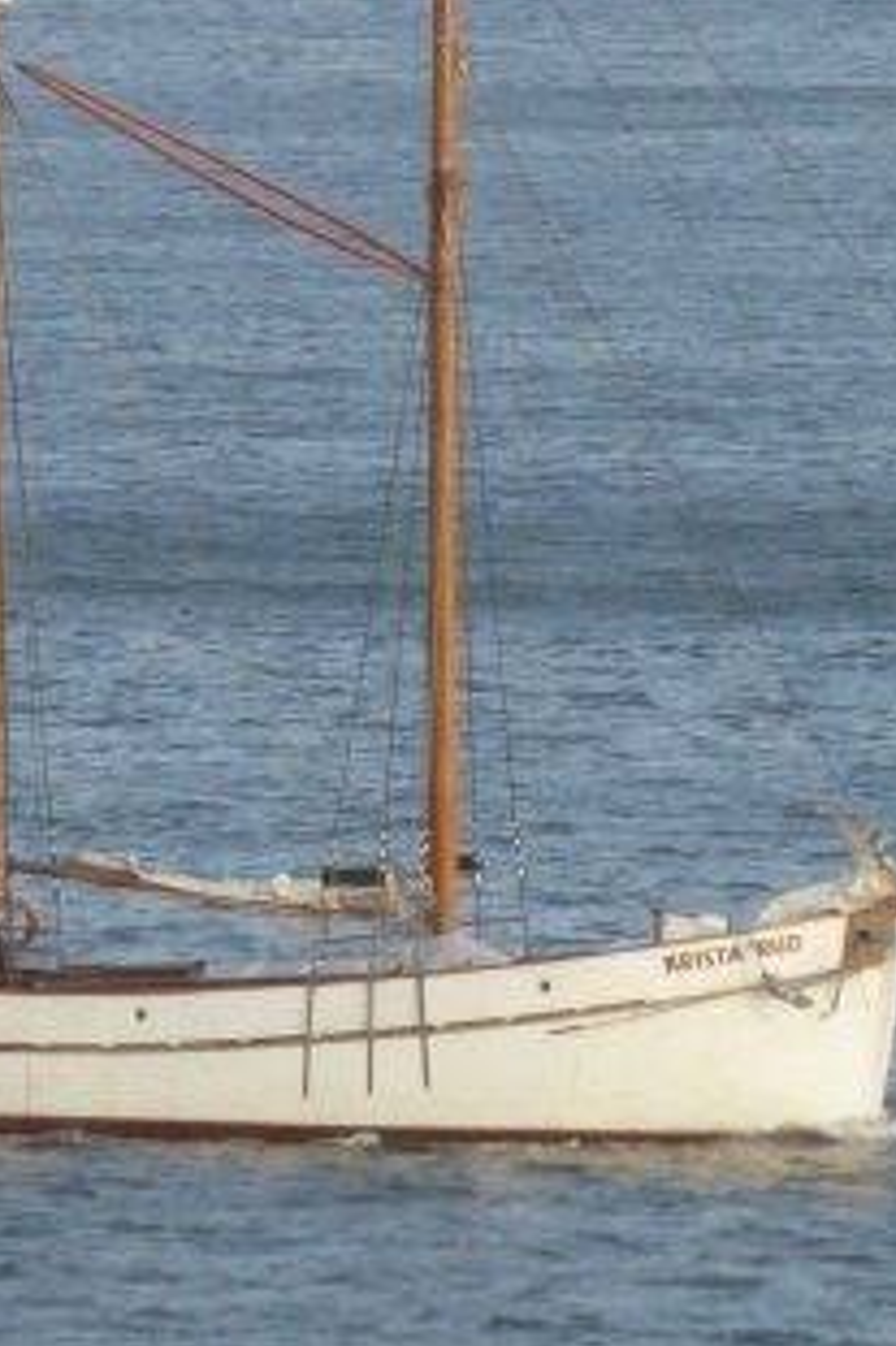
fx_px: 30197
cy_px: 221
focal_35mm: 808
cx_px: 506
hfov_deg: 1.7
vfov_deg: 2.6
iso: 100
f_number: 5.6
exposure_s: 1/160
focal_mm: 38.2
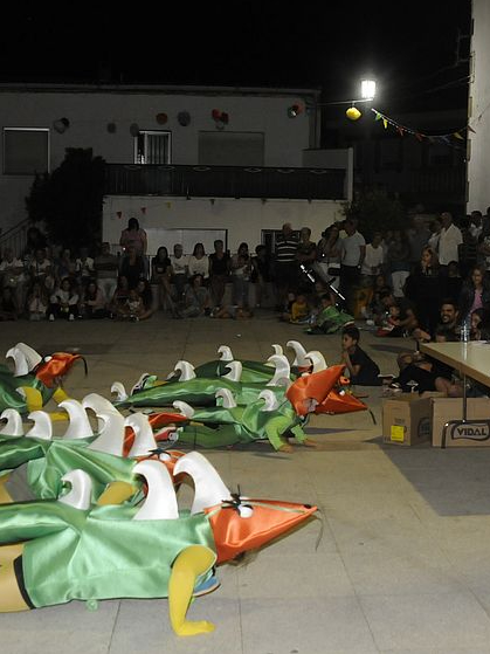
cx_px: 271
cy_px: 326
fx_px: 1076
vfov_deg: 33.8
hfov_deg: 25.6
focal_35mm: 57
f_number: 4.5
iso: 1600
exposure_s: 1/40
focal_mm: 26
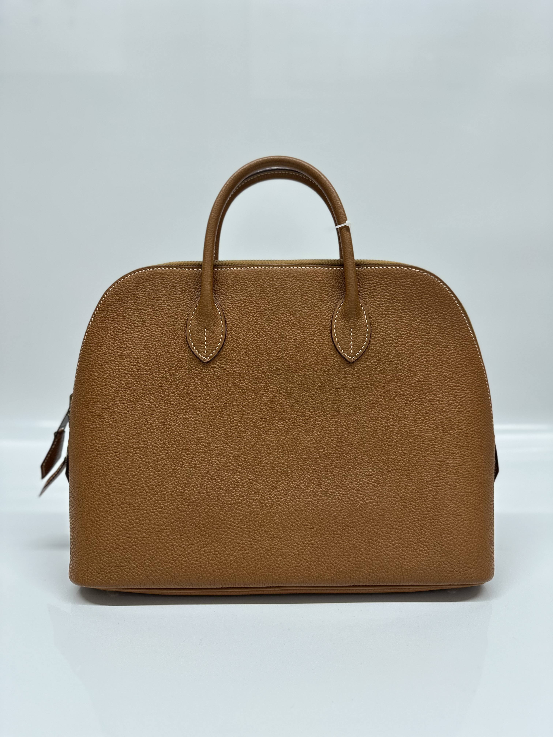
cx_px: 276
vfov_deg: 71.6
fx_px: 511
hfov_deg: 56.8
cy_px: 368
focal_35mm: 24
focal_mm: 6.86
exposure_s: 1/100
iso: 160
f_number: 1.78
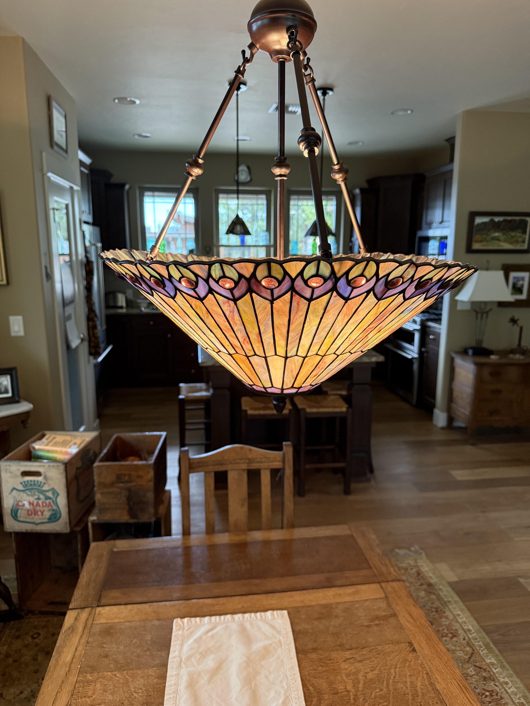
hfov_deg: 56.8
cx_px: 265
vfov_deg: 71.6
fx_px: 490
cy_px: 353
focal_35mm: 24
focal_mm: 6.76
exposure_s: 1/60
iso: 500
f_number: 1.78
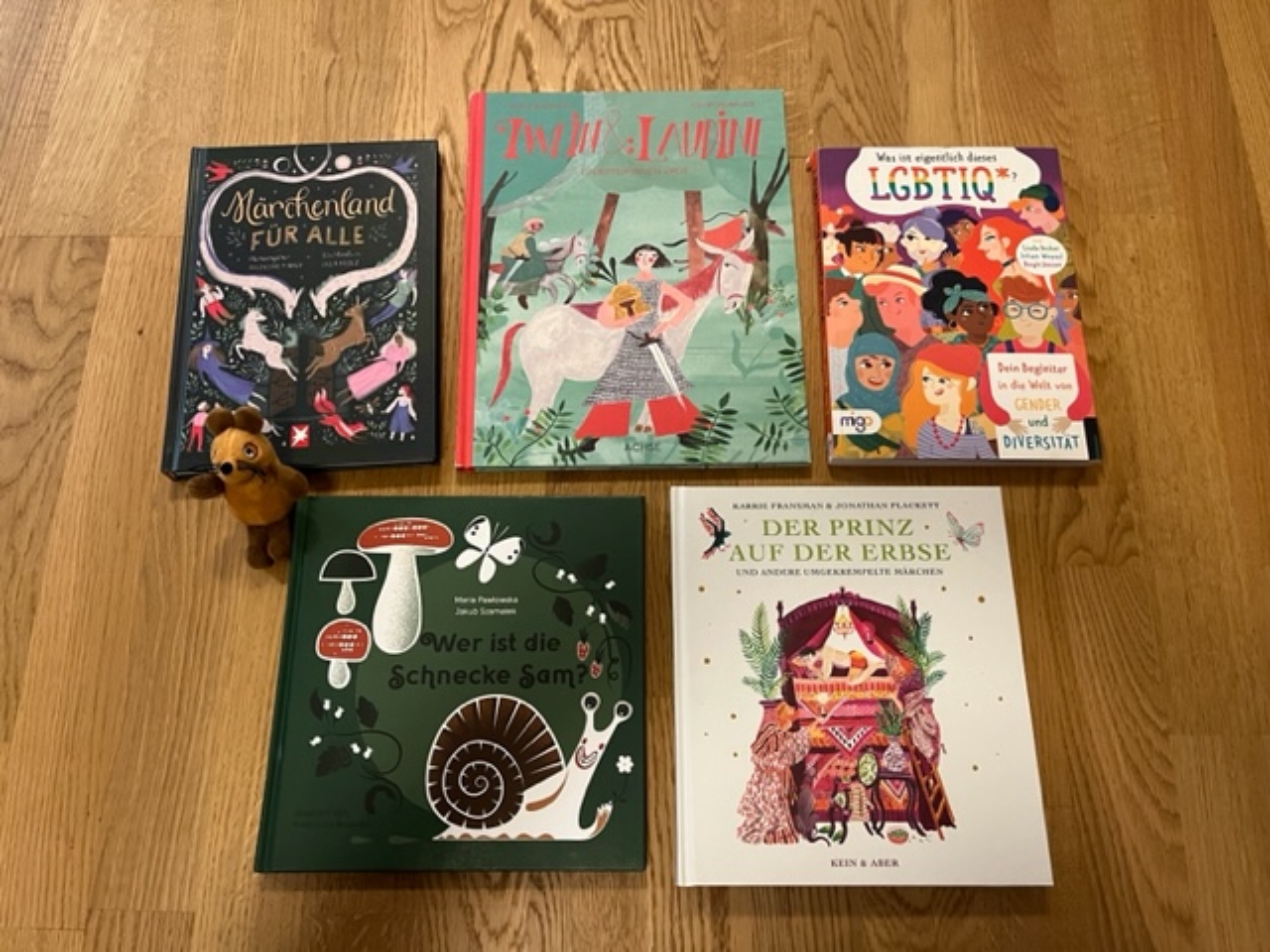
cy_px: 476
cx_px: 635
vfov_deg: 53.1
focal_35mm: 26
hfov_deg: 67.3
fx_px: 954
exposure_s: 1/40
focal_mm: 5.1
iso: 640
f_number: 1.6
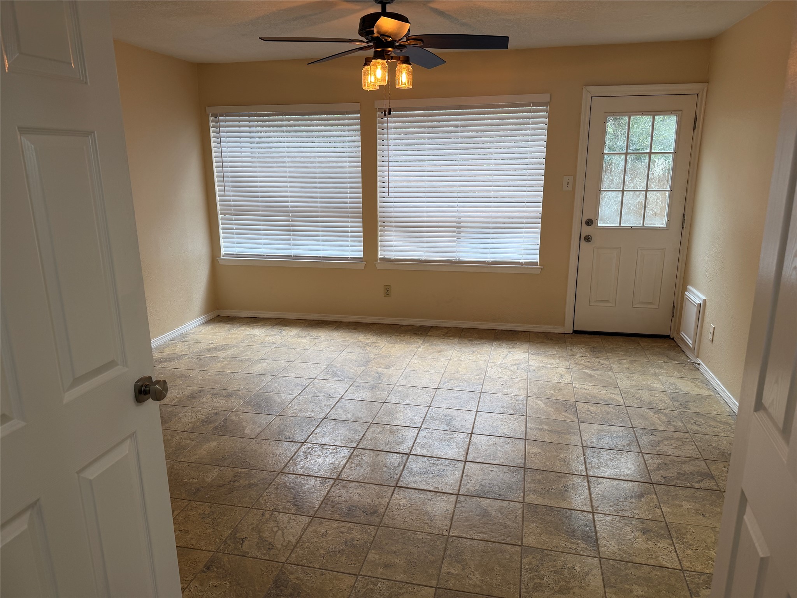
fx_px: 553
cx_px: 398
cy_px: 299
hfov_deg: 71.6
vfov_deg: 56.8
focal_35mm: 24
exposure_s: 1/120
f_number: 1.78
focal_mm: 6.76
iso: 100
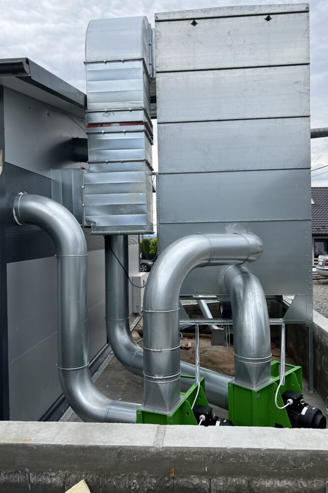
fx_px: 383
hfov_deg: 46.4
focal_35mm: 28
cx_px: 172
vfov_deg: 65.5
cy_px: 244
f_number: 1.5
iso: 50
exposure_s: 1/1531
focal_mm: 5.7
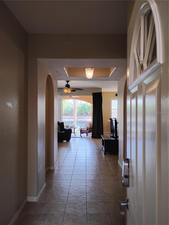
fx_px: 182
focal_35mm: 28
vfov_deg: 63.4
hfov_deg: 49.8
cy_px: 112
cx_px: 84
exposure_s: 1/120
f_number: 1.8
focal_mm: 4.26
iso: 544
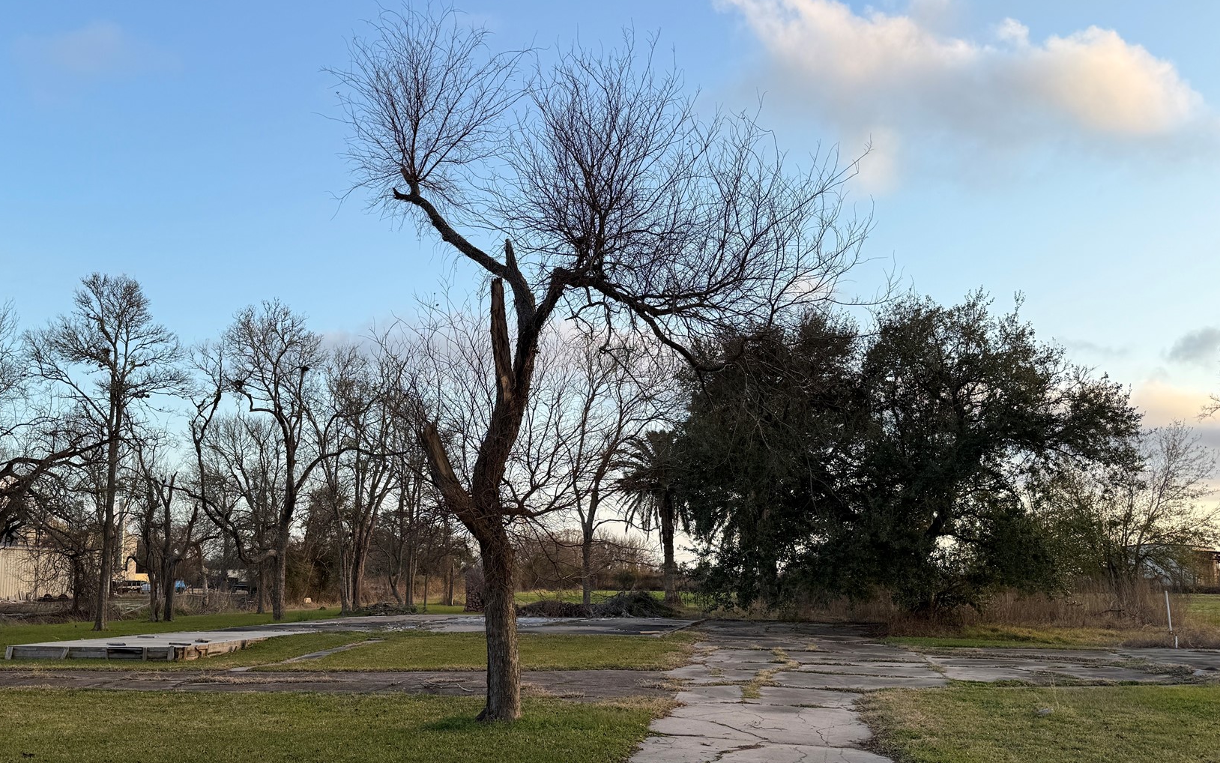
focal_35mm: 32
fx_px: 1064
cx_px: 472
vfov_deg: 39.3
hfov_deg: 59.0
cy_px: 448
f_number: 1.78
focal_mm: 6.76
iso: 80
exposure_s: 1/1192
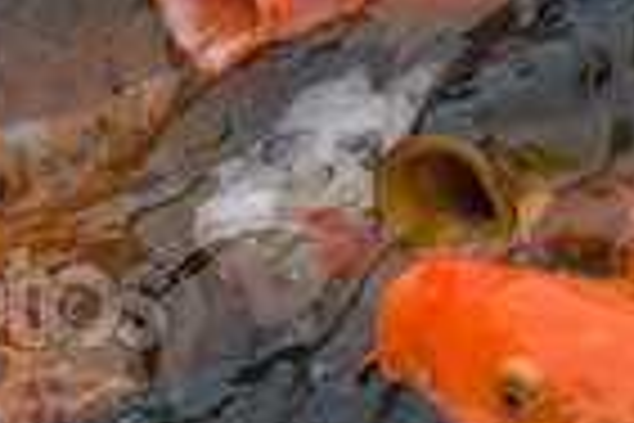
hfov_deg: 5.5
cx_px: 1369
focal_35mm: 363
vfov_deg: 3.8
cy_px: 304
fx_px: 6392
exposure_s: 1/640
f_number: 6.3
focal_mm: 50
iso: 400
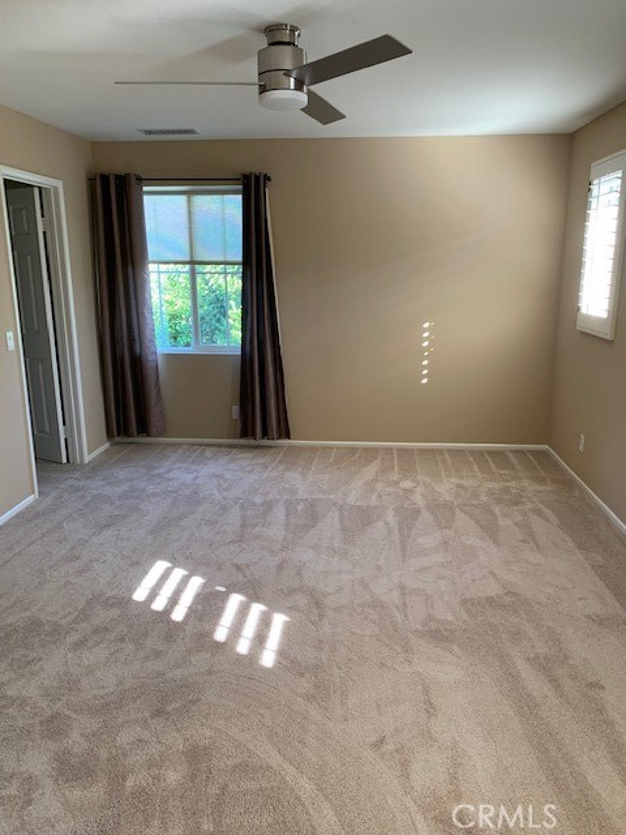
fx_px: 627
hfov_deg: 53.1
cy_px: 418
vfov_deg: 67.3
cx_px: 313
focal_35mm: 26
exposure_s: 1/73
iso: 100
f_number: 1.8
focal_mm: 4.25
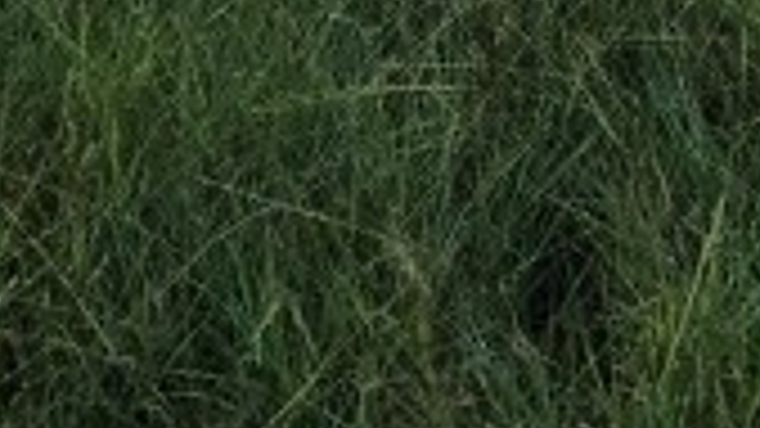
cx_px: 953
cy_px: -964
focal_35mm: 86
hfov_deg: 22.5
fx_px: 1733
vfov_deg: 9.7
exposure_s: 1/1910
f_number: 2.2
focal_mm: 2.2
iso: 50
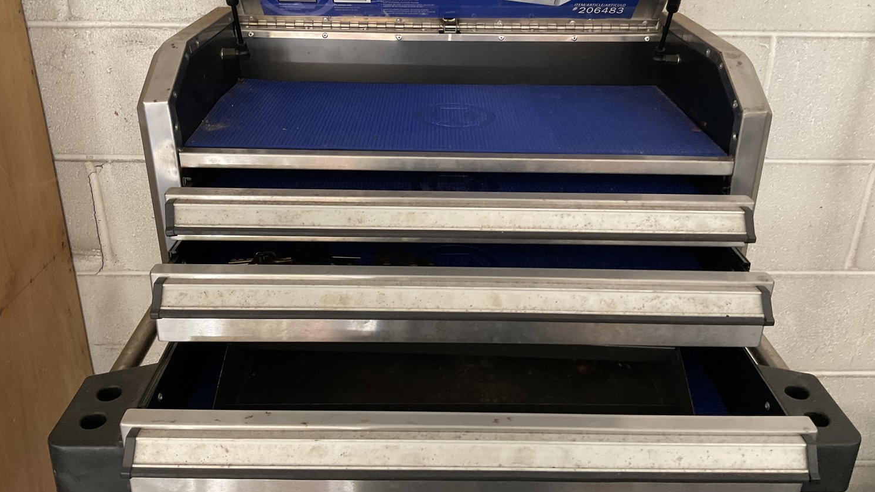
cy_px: 182
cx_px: 439
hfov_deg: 61.0
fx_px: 742
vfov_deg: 36.4
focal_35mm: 32
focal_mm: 3
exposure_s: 1/60
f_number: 1.8
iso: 200
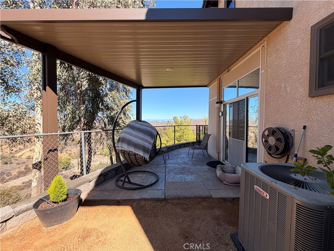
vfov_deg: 85.7
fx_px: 135
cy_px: 126
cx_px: 167
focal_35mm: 14
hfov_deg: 102.1
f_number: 2.2
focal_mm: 2.22
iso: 40
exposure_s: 1/527
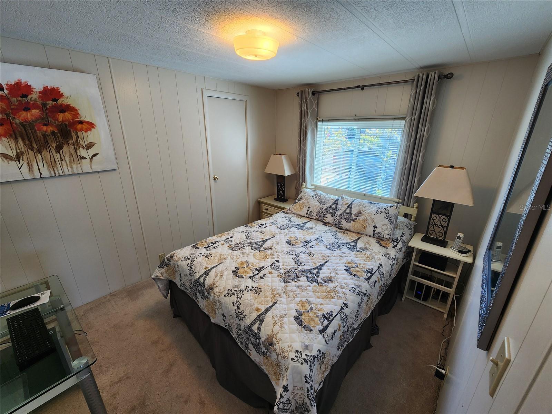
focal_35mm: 13
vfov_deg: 89.9
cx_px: 276
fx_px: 207
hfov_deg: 106.2
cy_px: 207
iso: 80
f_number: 2.2
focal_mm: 2.2
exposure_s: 1/60
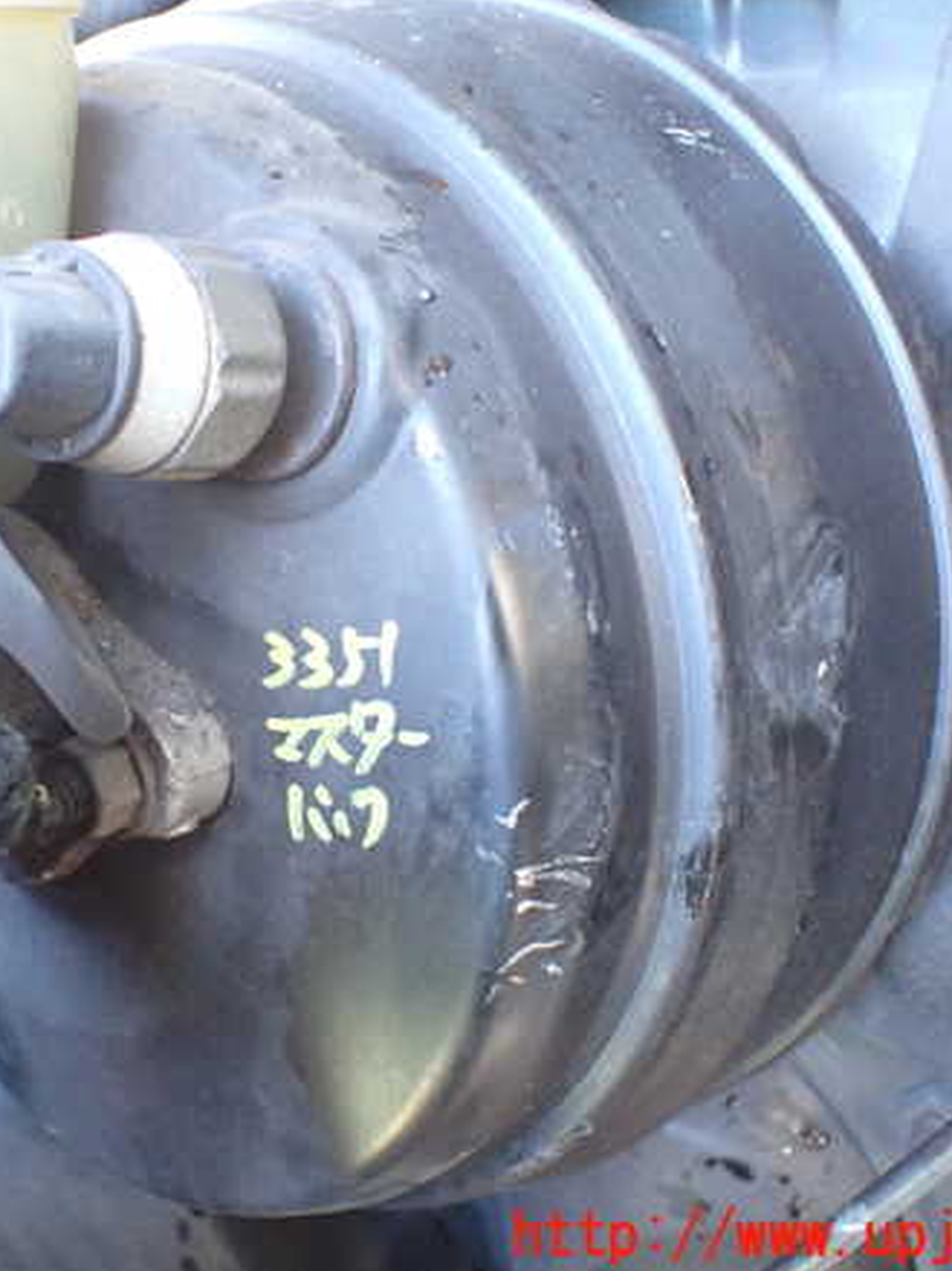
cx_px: 298
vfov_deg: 45.8
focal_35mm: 41
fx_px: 1504
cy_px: 622
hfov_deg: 34.7
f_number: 2.3
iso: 800
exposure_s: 1/40
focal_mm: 5.4
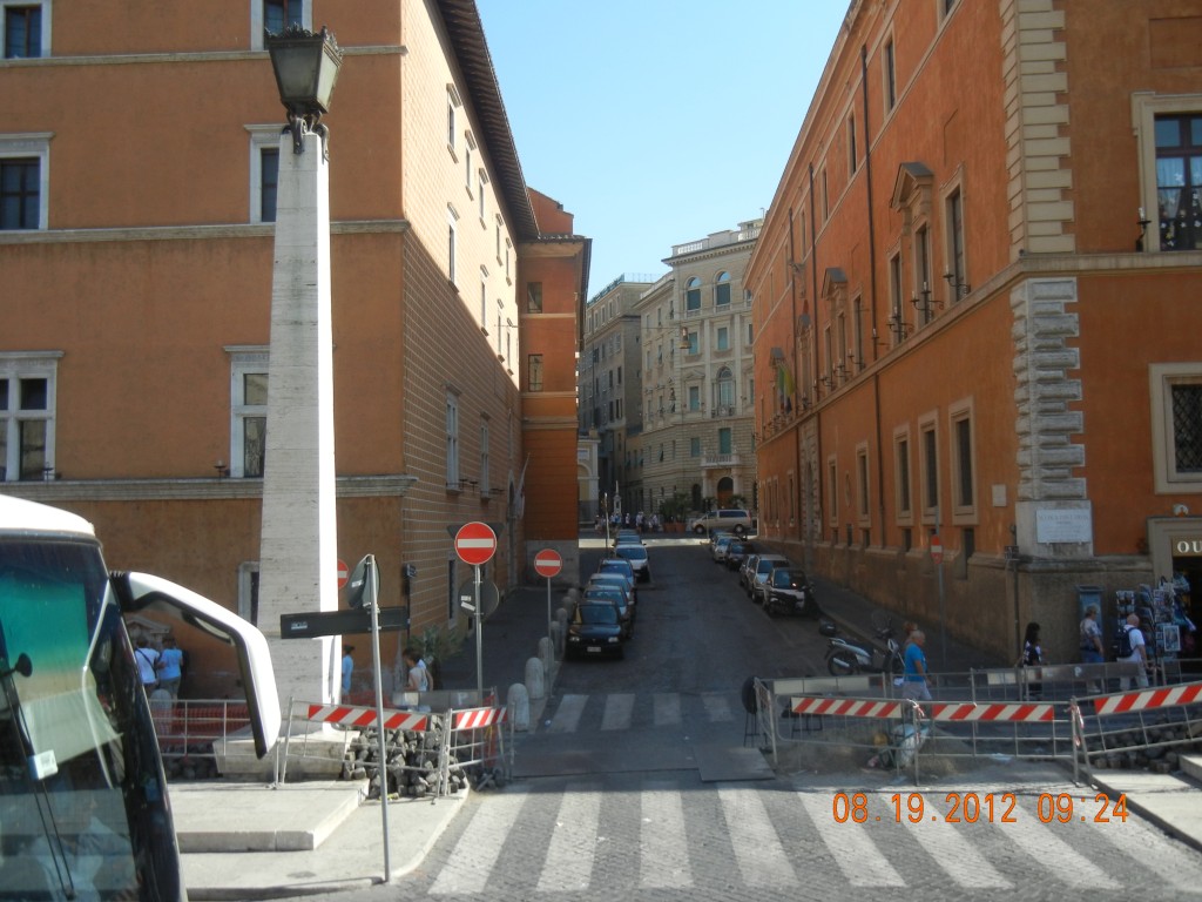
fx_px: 1181
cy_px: 451
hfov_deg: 54.0
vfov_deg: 41.8
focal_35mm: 34
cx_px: 601
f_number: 3.6
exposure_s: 1/724
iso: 160
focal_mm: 6.2
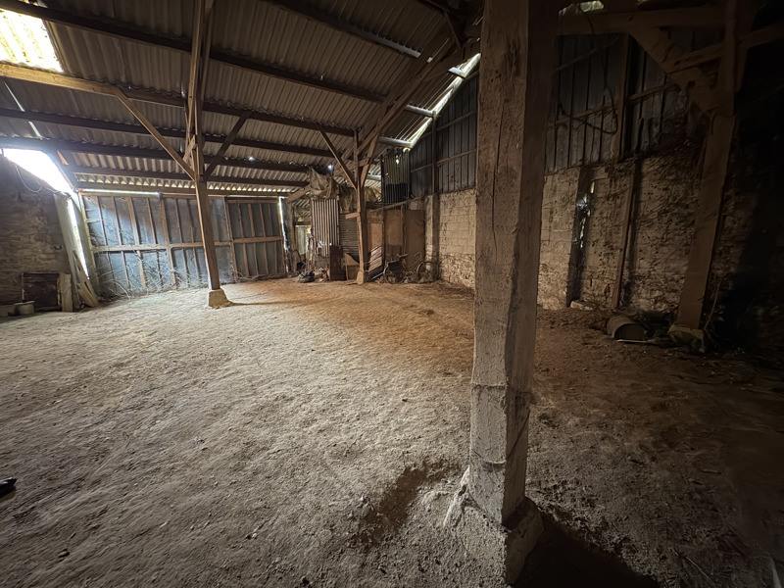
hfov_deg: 102.1
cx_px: 392
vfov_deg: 85.7
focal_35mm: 14
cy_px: 294
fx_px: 317
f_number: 2.2
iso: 800
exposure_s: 1/13
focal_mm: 2.22
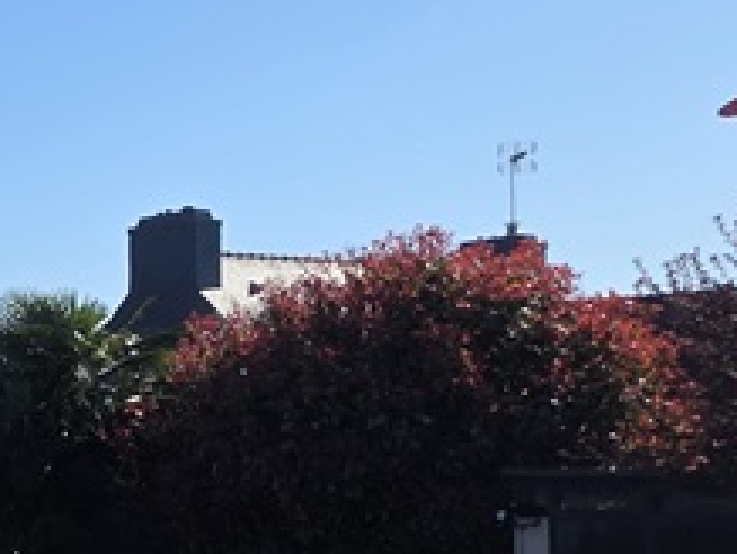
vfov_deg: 23.9
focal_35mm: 61
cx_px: -666
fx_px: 1300
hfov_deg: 20.1
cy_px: 402
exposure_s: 1/2503
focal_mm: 2.2
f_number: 1.9
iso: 40
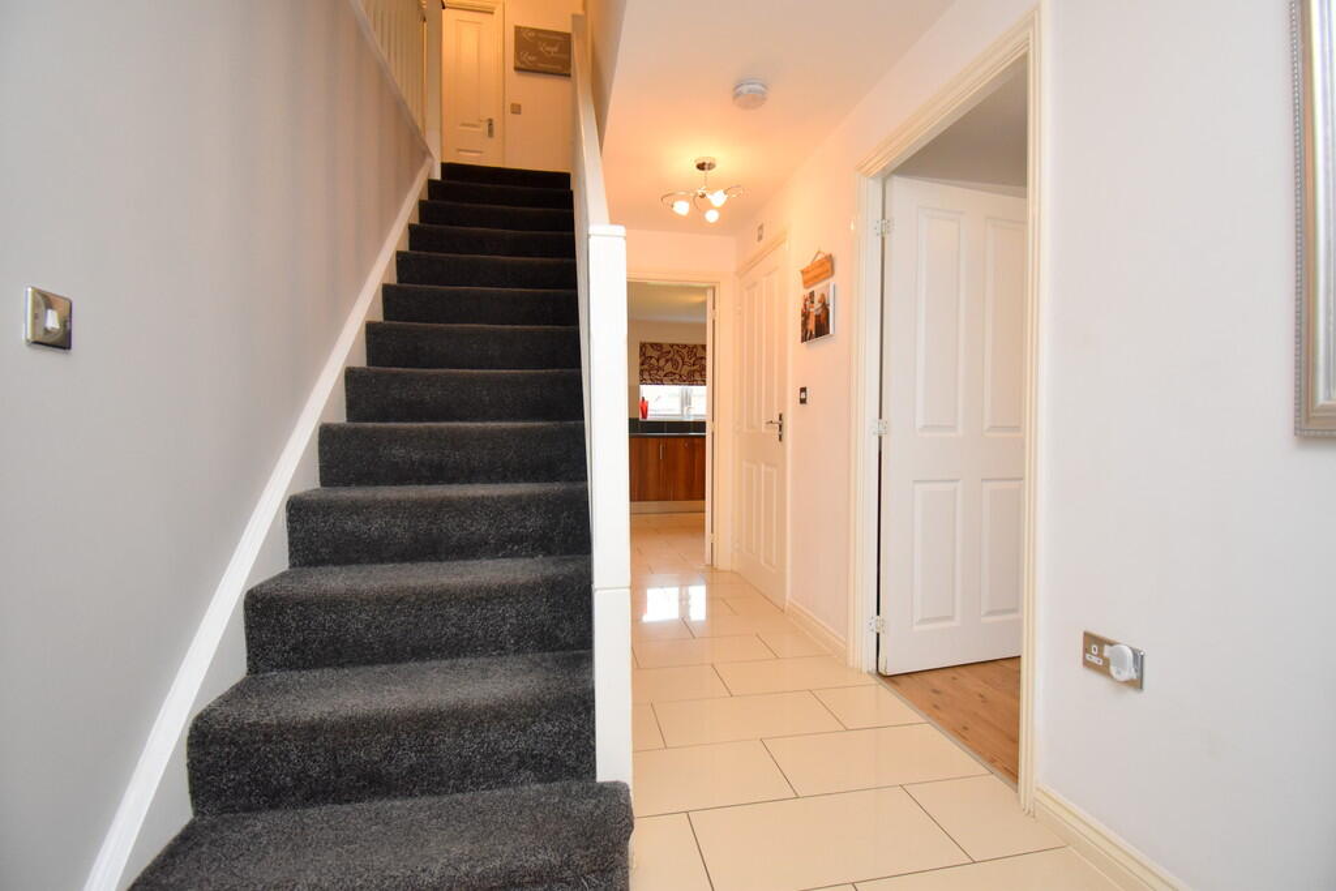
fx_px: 557
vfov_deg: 77.3
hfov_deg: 100.4
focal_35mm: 15
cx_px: 668
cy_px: 446
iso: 1100
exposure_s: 1/125
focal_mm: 10
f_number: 4.5
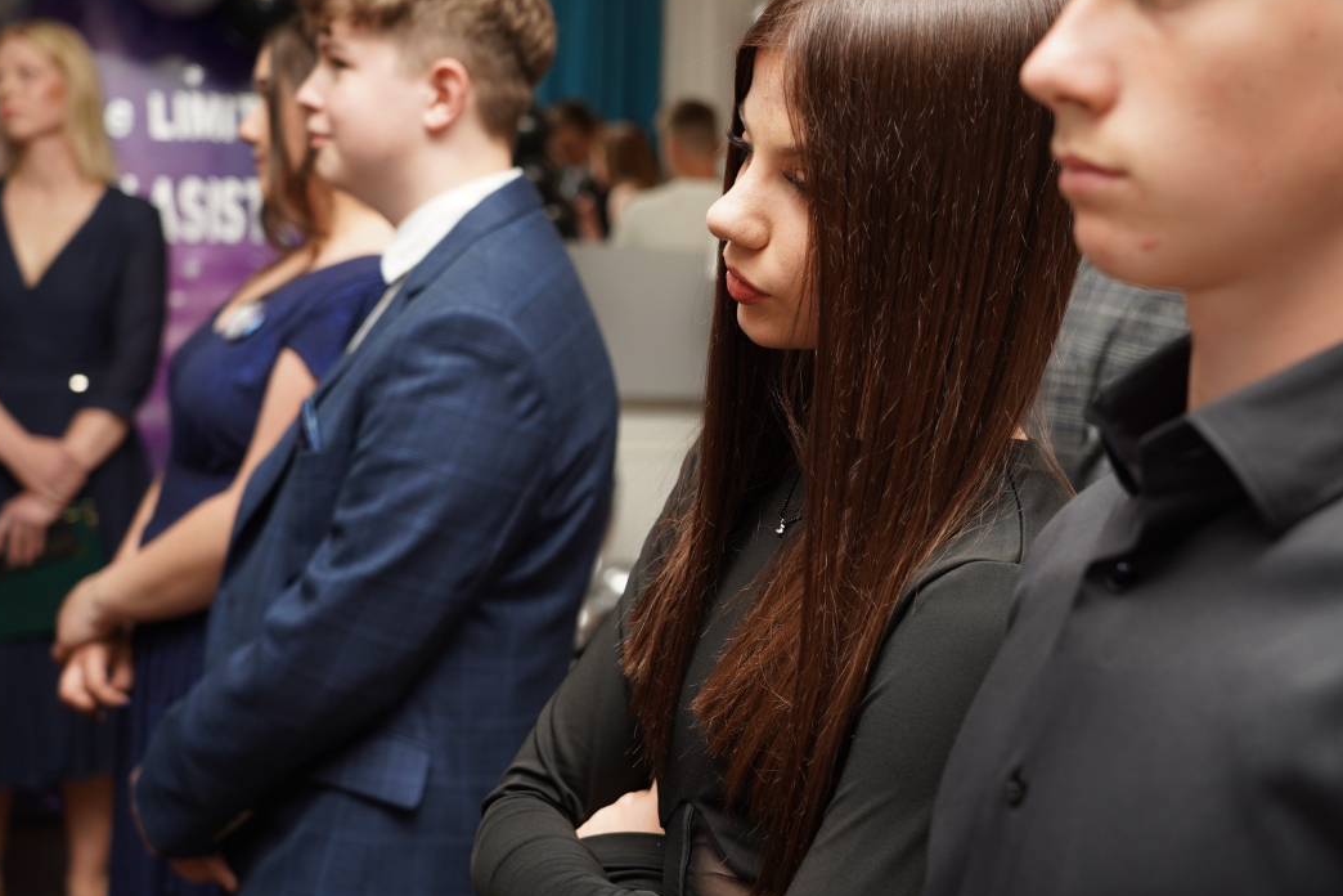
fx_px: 2275
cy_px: 440
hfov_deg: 32.8
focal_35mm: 61
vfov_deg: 22.3
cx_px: 801
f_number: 4.5
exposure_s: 1/100
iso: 640
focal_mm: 49
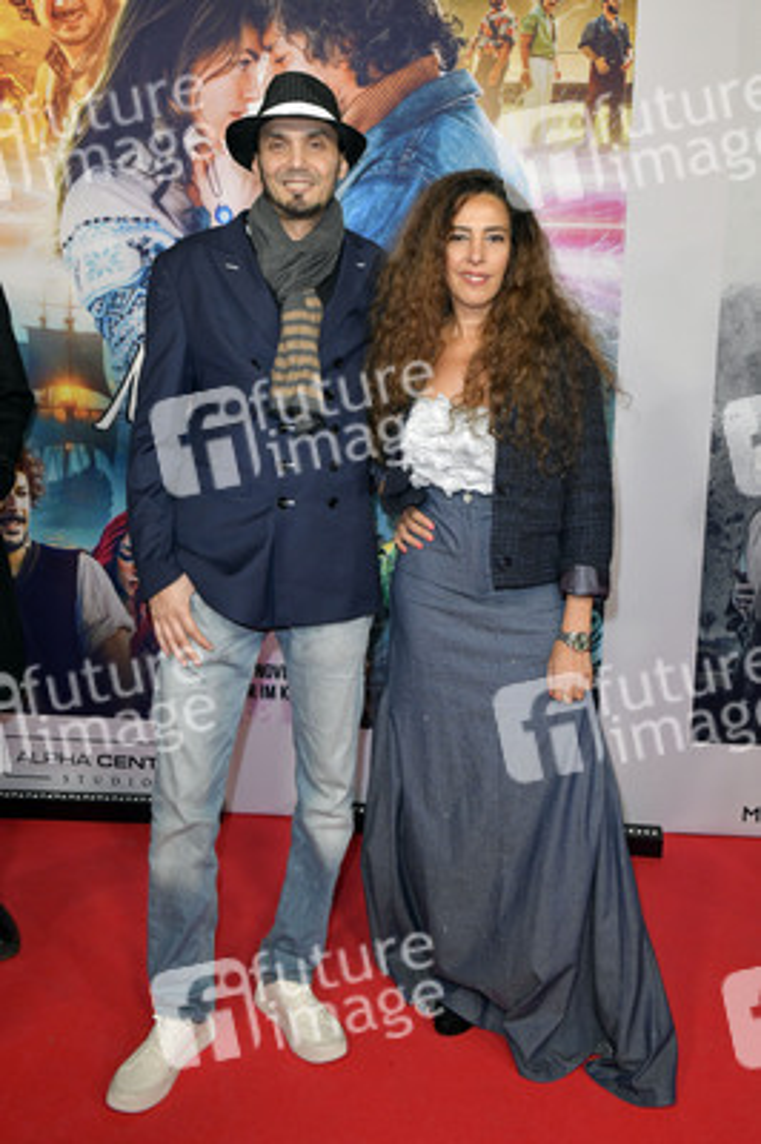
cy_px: 572
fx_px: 985
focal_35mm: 31
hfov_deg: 42.3
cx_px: 380
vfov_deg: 60.3
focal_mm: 31
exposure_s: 1/250
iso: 1600
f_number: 9
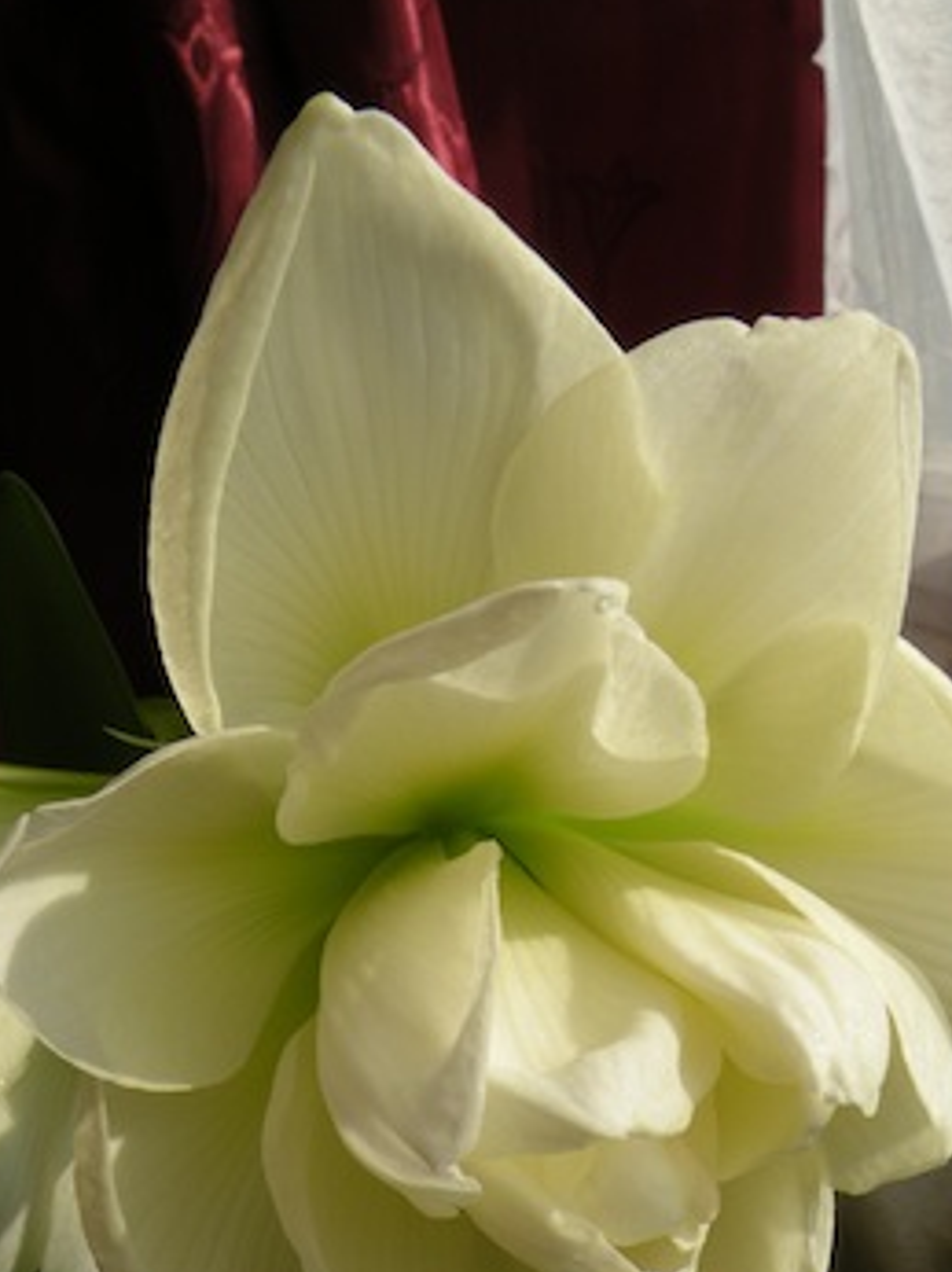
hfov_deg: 35.7
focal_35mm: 40
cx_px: 603
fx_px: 1469
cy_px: 857
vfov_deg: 46.0
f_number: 6.3
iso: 64
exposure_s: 1/224
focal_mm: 4.7
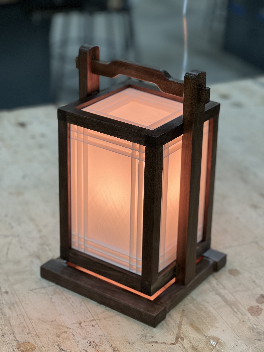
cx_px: 132
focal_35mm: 77
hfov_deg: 19.1
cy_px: 176
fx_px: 783
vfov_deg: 25.3
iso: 125
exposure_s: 1/120
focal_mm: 9
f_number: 2.8
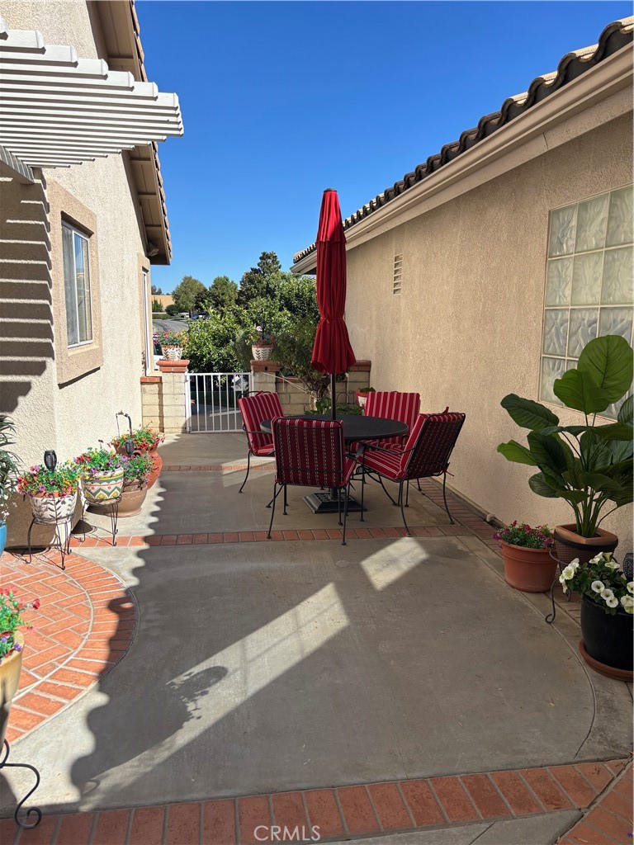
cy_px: 422
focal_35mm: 26
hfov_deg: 53.1
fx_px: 635
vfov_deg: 67.3
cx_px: 317
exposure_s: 1/2571
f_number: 1.6
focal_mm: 5.96
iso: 50
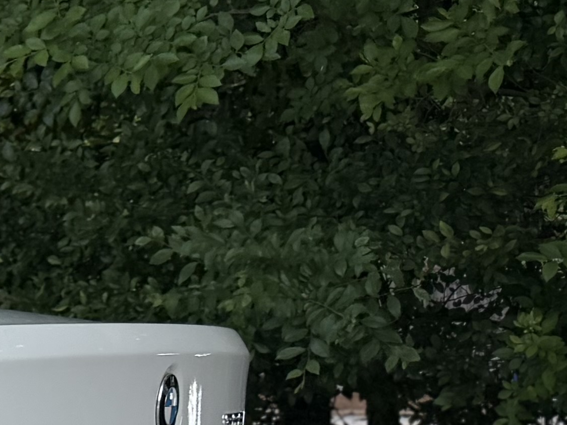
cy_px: 359
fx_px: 1998
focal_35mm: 122
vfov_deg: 12.1
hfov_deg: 12.3
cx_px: -848
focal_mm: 6.76
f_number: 1.78
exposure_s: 1/2907
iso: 80
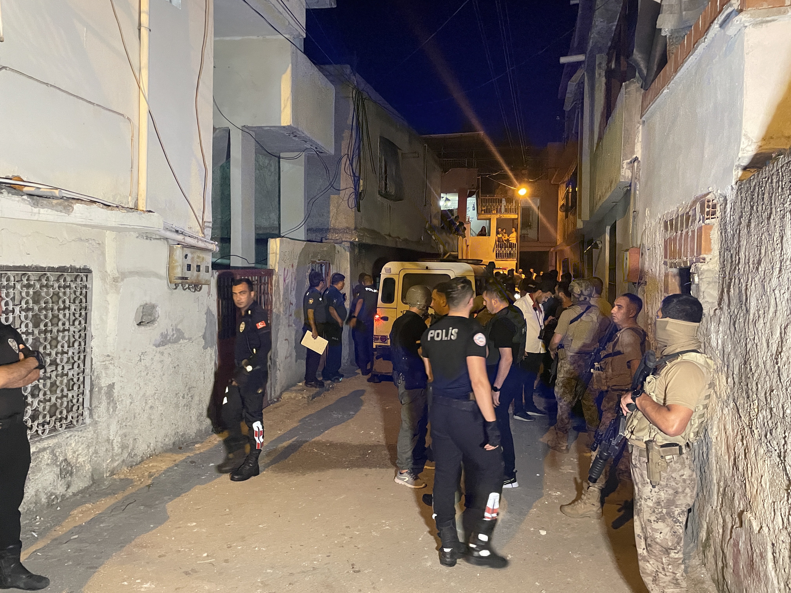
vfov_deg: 53.1
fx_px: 594
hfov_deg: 67.3
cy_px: 296
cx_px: 396
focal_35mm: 26
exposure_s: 1/25
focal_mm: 4.2
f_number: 1.6
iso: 640
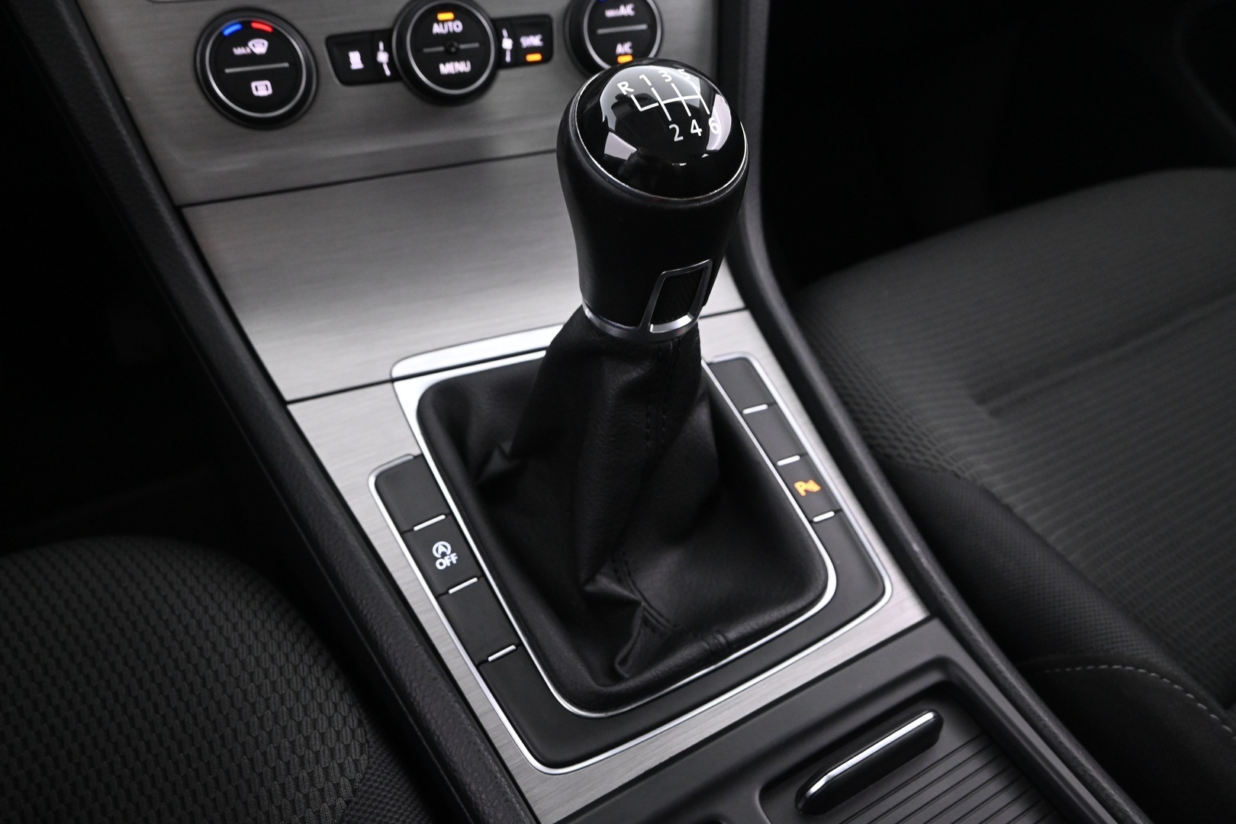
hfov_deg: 73.7
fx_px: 824
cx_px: 618
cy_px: 412
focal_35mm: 24
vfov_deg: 53.1
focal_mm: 16
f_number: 5
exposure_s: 1/13
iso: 2500
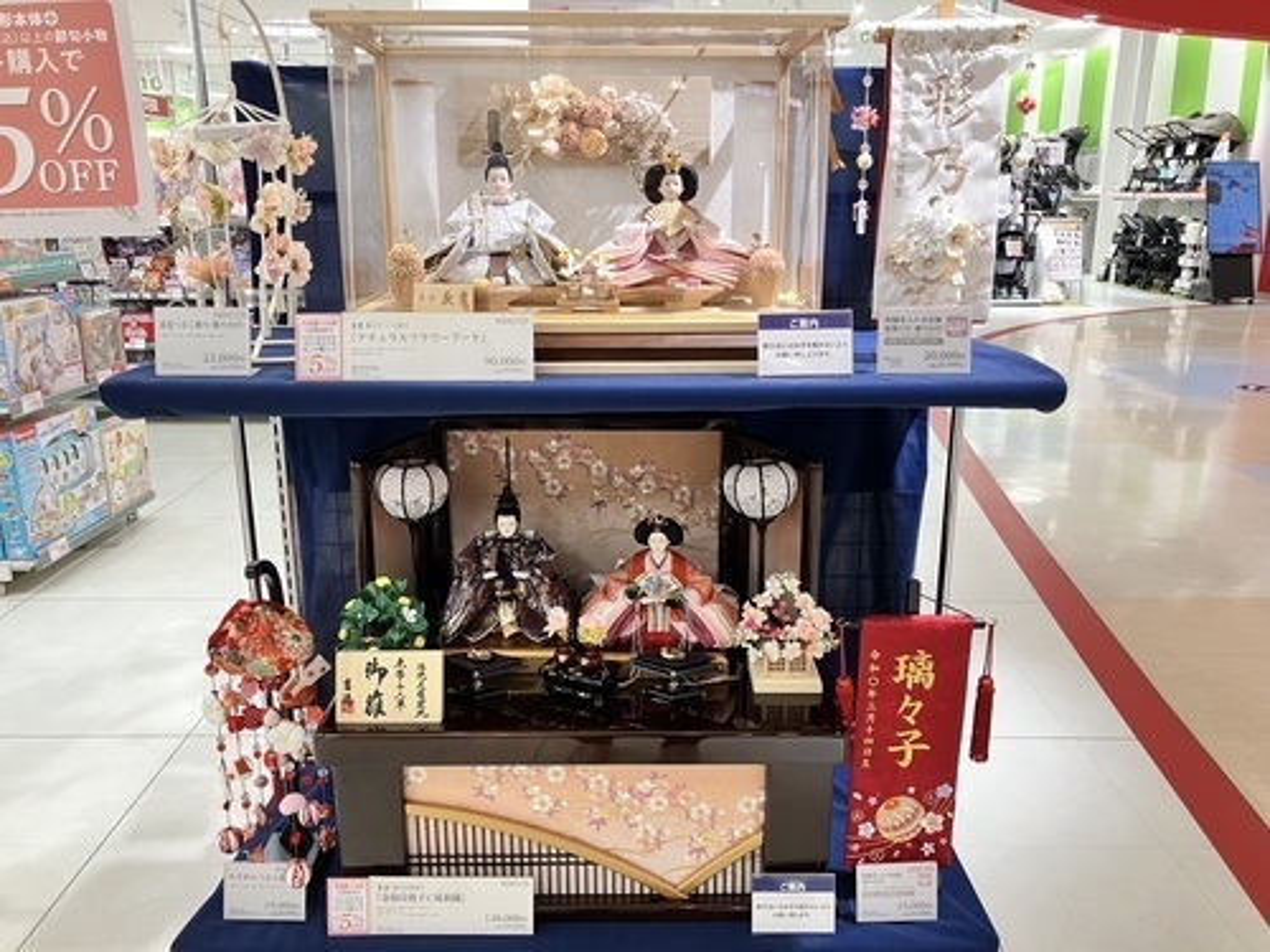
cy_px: 476
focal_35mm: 28
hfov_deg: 63.4
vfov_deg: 49.7
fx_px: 1027
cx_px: 635
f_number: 1.8
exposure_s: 1/50
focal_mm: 3.99
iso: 50
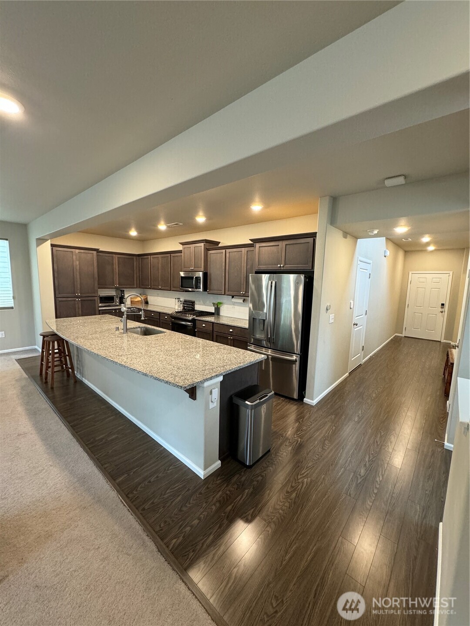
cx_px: 235
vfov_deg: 102.1
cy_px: 313
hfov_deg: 85.7
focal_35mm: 14
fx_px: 253
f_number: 2.2
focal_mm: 2.22
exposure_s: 1/60
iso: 400
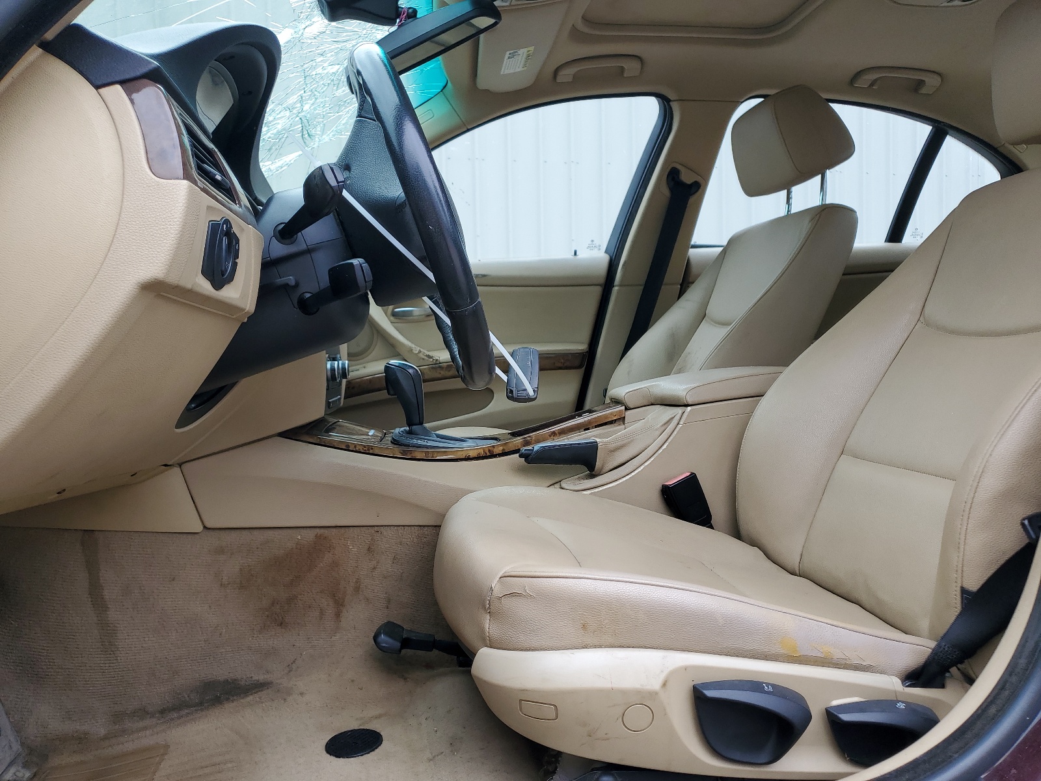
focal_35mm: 26
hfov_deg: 67.3
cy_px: 390
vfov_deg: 53.1
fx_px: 782
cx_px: 520
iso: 50
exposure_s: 1/625
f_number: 1.5
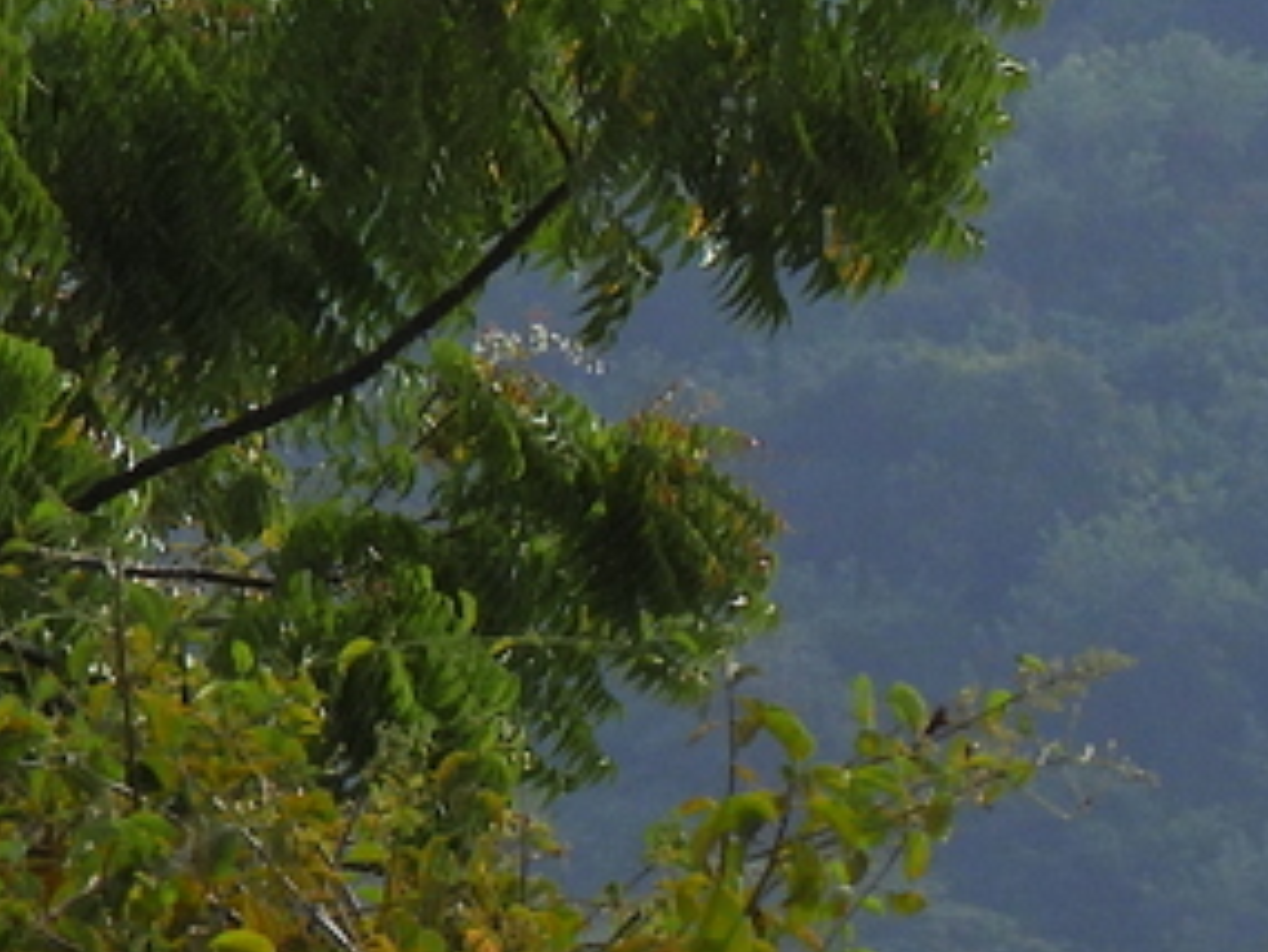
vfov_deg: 1.5
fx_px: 36243
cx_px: 2033
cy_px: 939
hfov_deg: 2.0
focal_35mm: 989
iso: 100
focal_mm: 39.3
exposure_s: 1/1600
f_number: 4.5
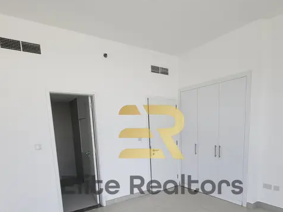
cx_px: 152
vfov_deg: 58.7
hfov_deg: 76.3
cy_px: 152
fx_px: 180
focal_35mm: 22
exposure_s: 1/60
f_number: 2.2
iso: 32
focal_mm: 1.74
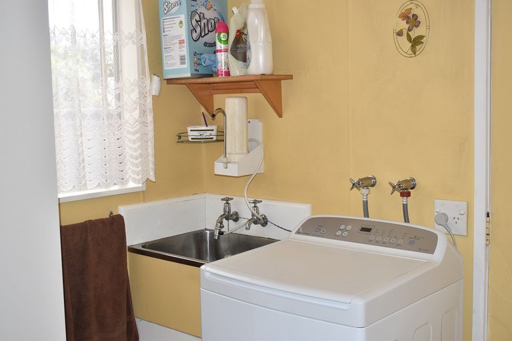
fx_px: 619
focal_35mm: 44
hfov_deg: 45.0
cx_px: 256
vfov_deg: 30.8
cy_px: 170
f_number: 5.6
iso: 400
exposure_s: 1/125
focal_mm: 29
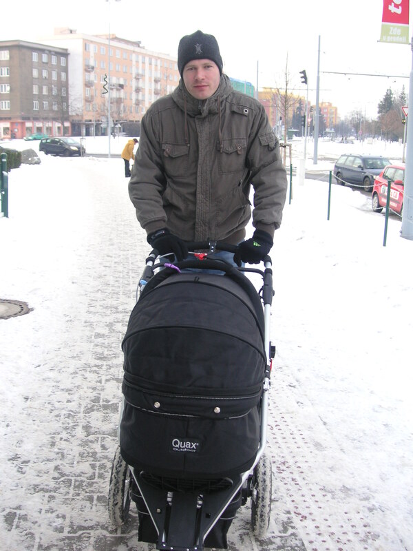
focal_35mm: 41
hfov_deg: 35.1
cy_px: 276
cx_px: 206
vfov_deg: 45.8
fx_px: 652
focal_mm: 6.9
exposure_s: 1/45
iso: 50
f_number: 3
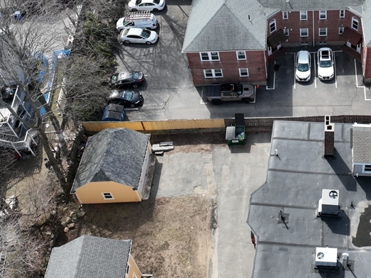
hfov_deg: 38.3
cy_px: 24
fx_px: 504
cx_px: 316
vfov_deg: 29.5
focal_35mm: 47
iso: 130
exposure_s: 1/1250
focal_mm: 12.29
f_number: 2.8
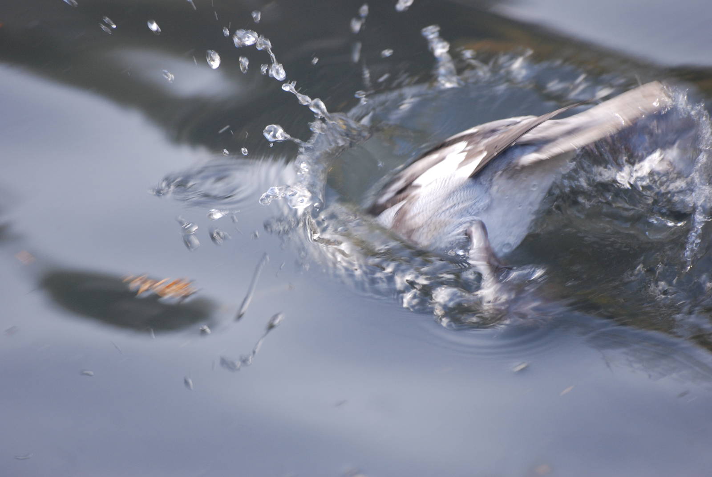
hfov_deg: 5.7
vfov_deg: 3.8
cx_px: 356
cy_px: 238
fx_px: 7128
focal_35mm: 360
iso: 400
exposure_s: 1/125
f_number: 5.3
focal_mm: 240
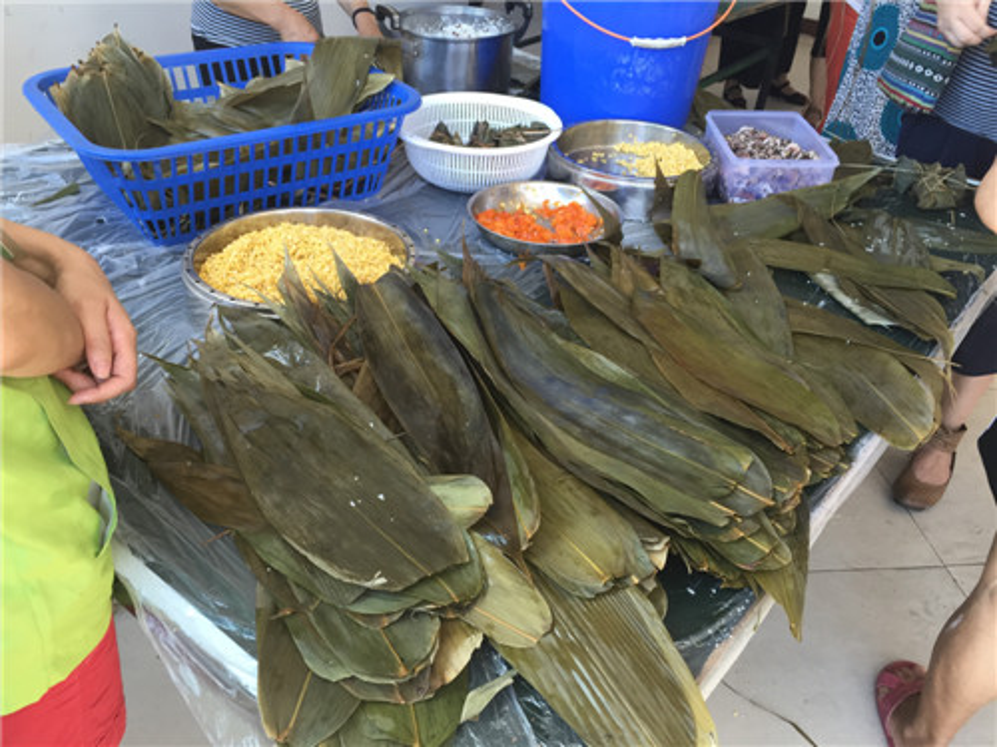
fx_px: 835
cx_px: 498
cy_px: 374
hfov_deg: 61.7
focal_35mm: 29
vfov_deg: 48.2
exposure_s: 1/40
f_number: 2.2
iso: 32
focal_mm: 4.15
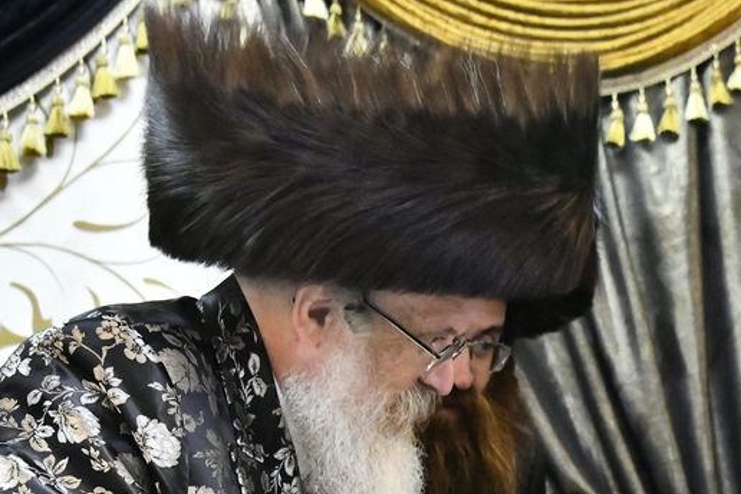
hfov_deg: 16.5
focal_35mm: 122
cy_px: 579
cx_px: 695
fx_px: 2511
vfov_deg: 11.0
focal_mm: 45
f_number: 5.6
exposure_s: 1/200
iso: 4000
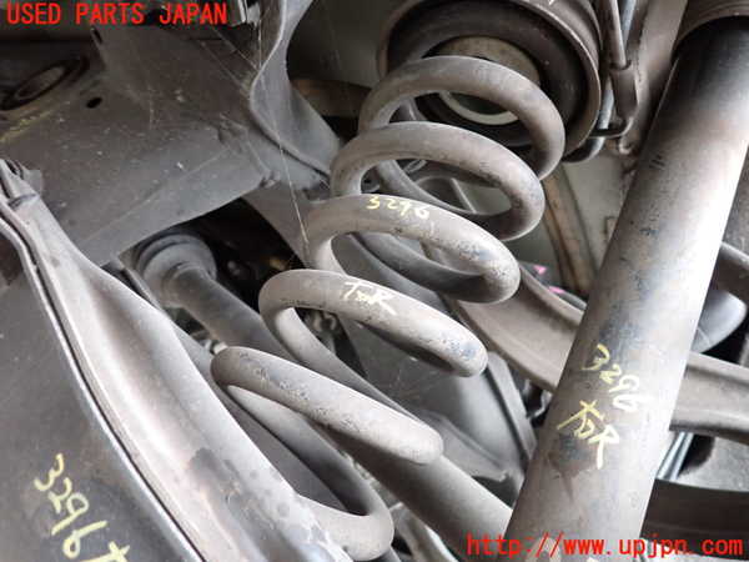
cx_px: 374
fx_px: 541
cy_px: 281
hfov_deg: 69.4
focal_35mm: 25
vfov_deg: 54.9
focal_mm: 4.5
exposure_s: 1/30
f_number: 2
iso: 800
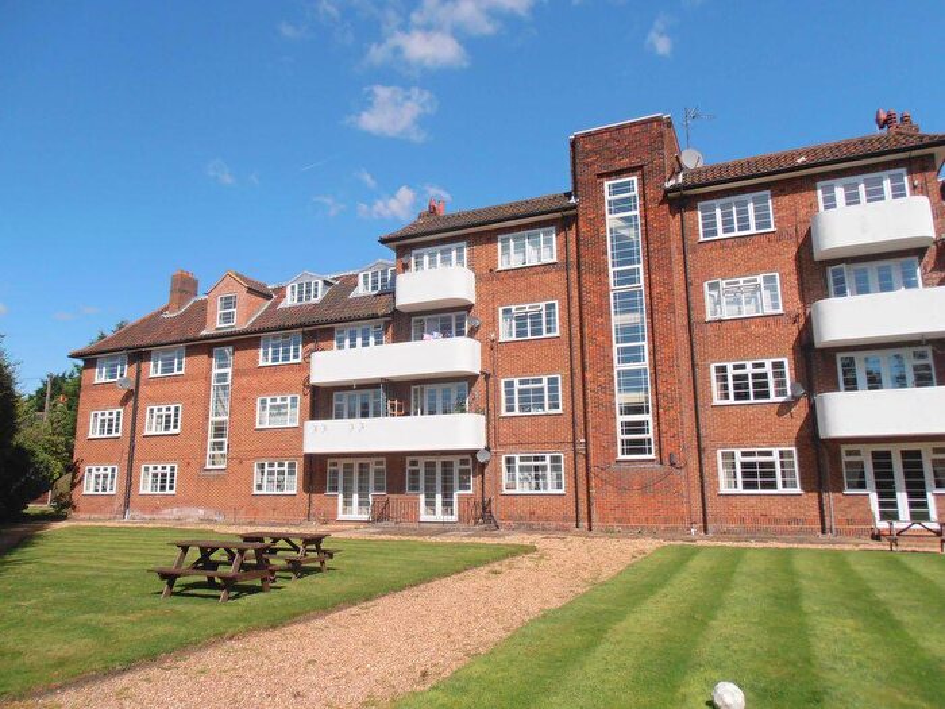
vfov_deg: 56.8
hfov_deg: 71.6
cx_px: 472
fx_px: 655
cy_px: 354
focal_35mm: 24
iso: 80
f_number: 3
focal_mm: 4.2
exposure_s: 1/1600
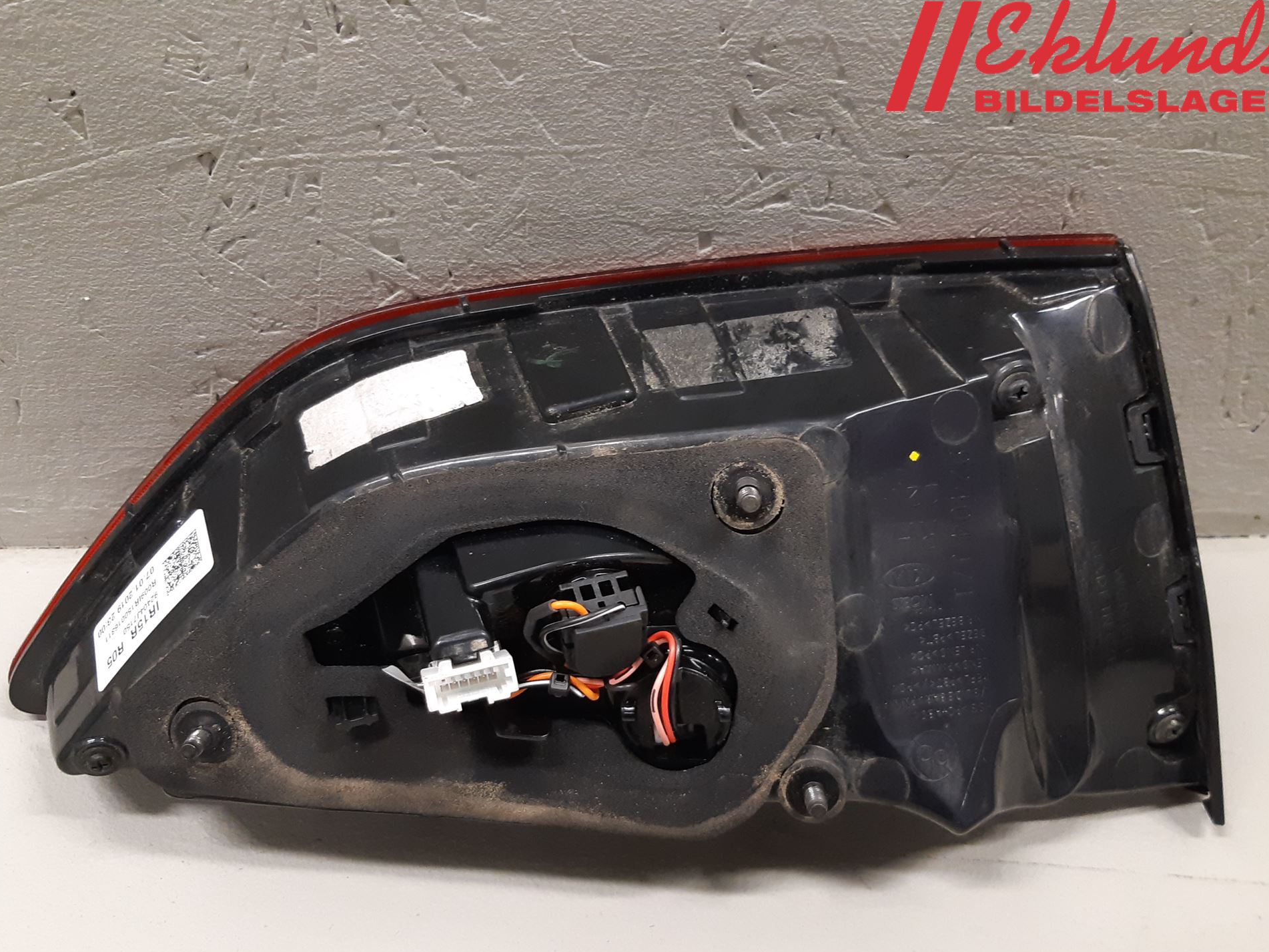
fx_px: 1026
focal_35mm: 28
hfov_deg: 63.4
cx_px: 612
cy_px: 511
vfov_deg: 49.7
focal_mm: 3.93
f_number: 1.7
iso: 200
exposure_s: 1/50
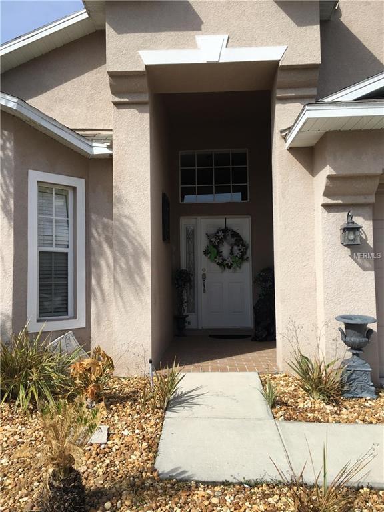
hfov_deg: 48.2
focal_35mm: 29
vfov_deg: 61.7
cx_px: 192
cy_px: 256
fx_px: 429
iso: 25
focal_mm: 4.15
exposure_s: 1/1425
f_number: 2.2
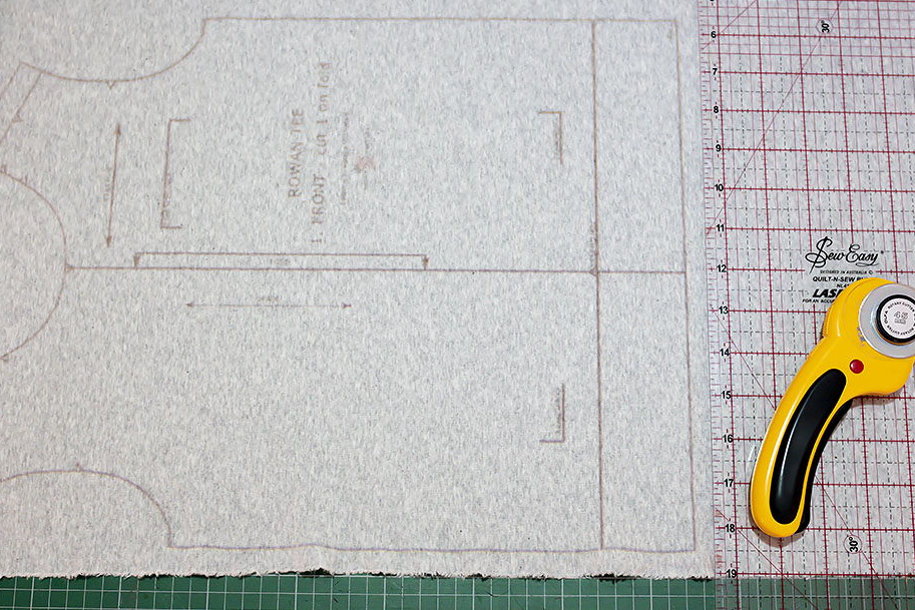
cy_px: 322
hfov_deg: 42.7
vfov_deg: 29.2
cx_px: 477
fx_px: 1169
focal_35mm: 46
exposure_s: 1/250
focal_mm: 35
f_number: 5
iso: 2000
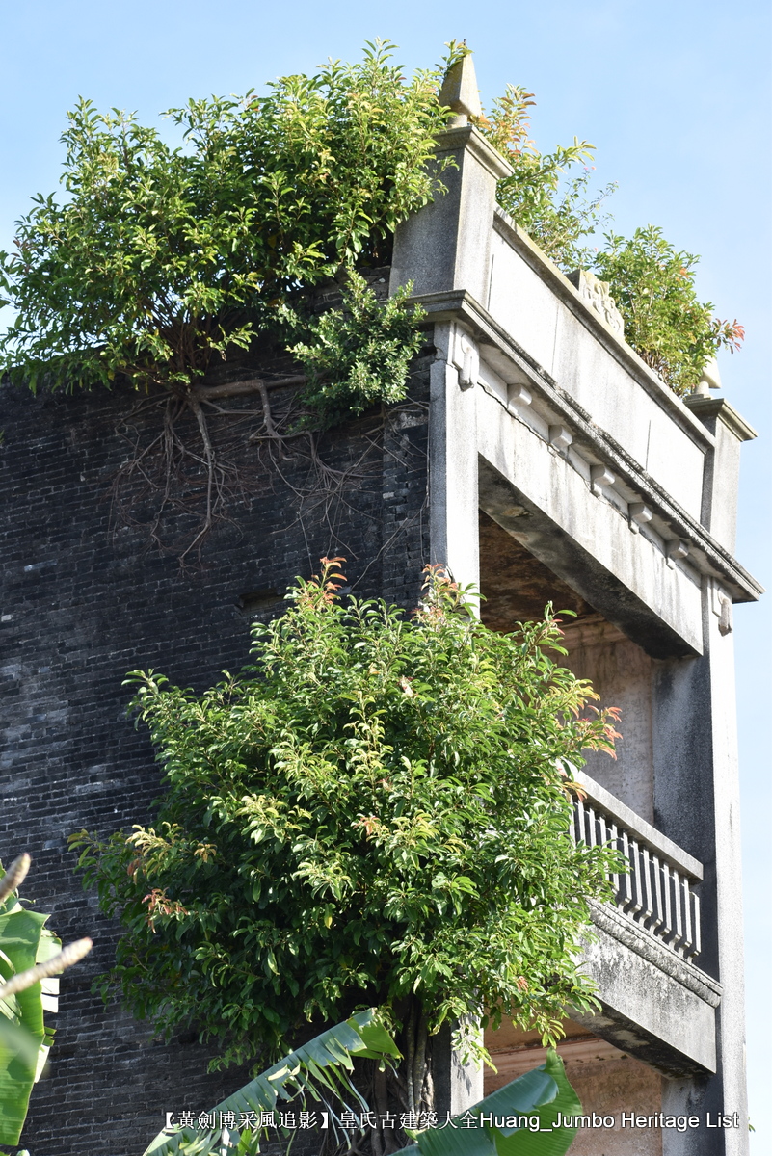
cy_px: 578
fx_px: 3374
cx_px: 386
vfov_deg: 19.4
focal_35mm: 105
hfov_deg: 13.1
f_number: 6.3
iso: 200
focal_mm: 70
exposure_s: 1/250
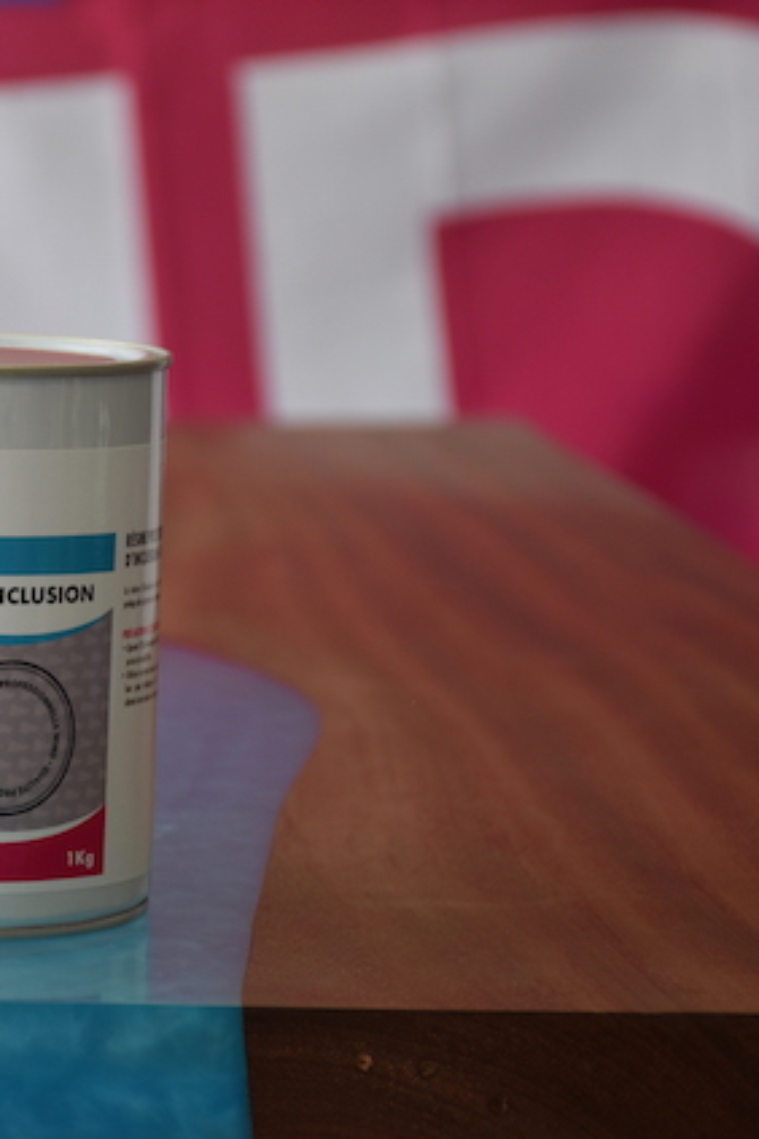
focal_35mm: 159
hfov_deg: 8.6
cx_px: -43
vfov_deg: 12.9
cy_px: 567
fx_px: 5028
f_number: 5.6
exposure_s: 1/125
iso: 400
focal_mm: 70
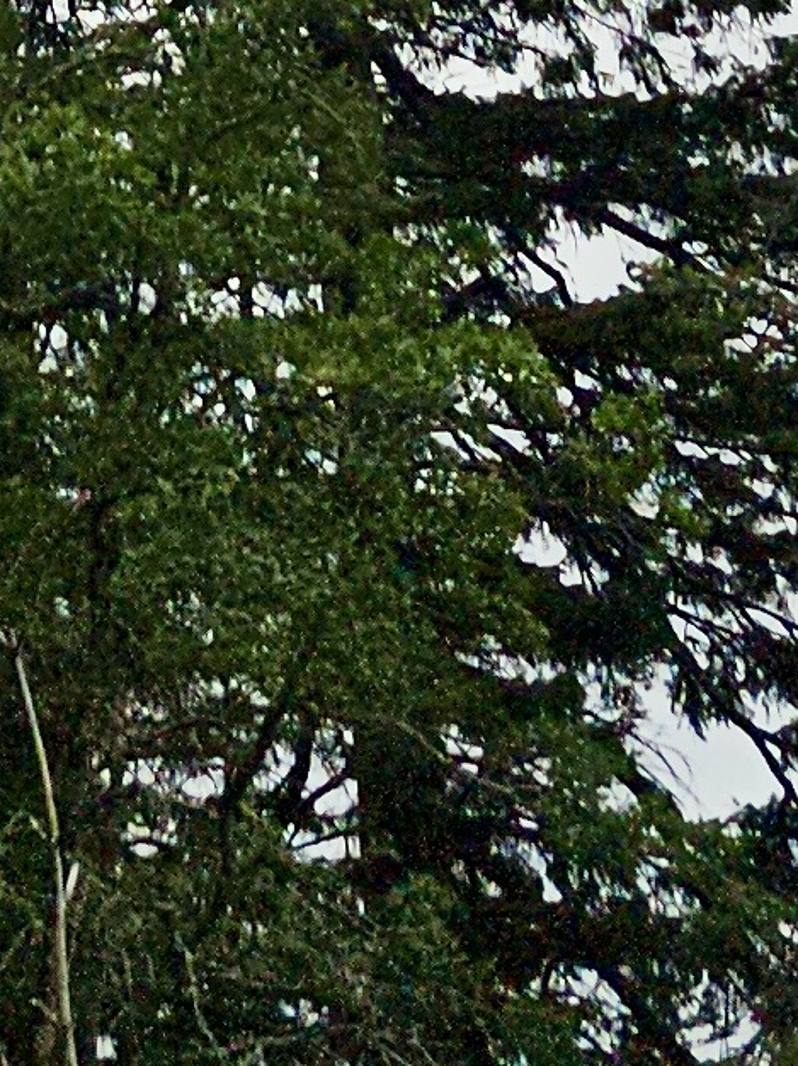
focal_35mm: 147
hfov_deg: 9.8
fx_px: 4521
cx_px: -403
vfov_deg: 9.7
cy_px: -2318
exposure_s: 1/1053
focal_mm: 6.3
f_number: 1.7
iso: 10
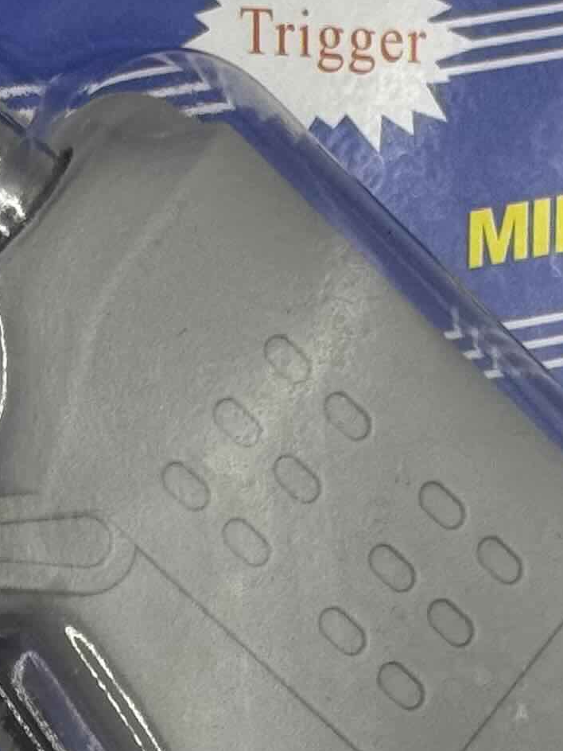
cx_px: 313
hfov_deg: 7.2
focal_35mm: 205
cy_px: 1002
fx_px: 4446
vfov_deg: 9.5
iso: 64
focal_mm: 6.76
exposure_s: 1/627
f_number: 1.78
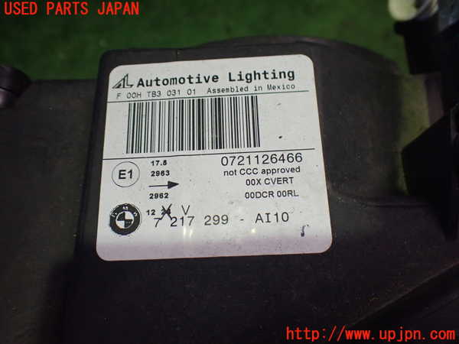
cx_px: 230
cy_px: 172
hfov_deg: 60.0
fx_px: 398
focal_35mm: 30
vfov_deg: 46.8
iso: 800
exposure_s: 1/125
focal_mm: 5.4
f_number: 2.3
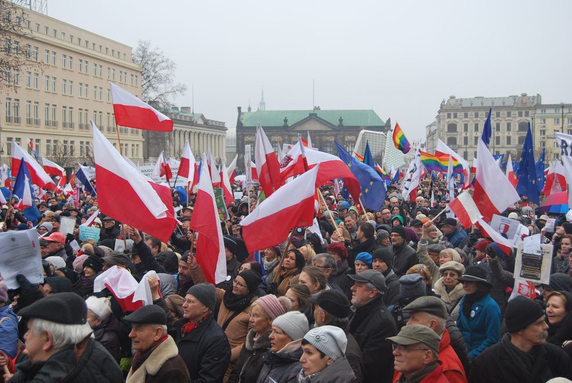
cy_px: 192
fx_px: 716
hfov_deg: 43.6
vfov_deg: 29.9
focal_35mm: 45
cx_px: 286
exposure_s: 1/125
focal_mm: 30
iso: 200
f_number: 5.6
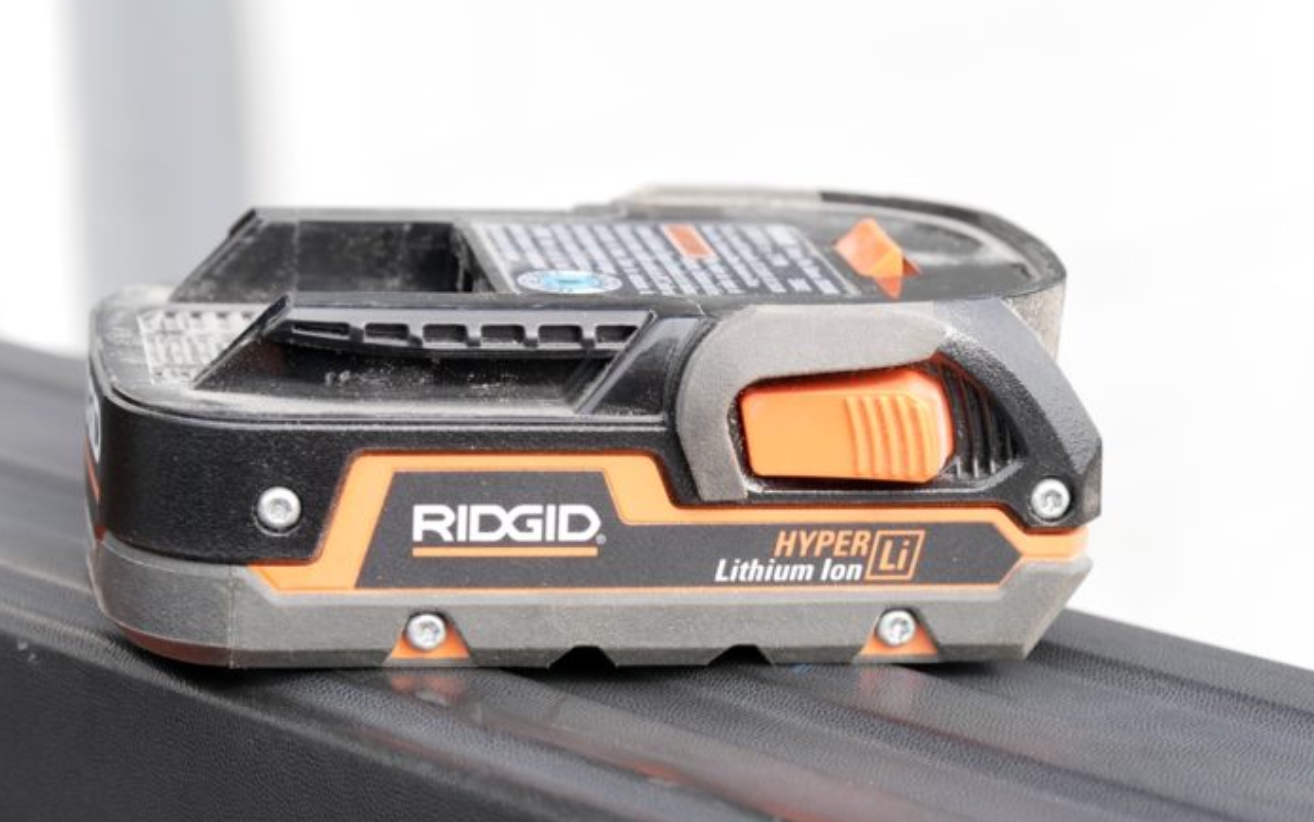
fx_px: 4191
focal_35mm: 117
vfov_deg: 11.2
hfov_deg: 17.8
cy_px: 445
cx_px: 657
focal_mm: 55
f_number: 5.1
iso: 200
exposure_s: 1/200
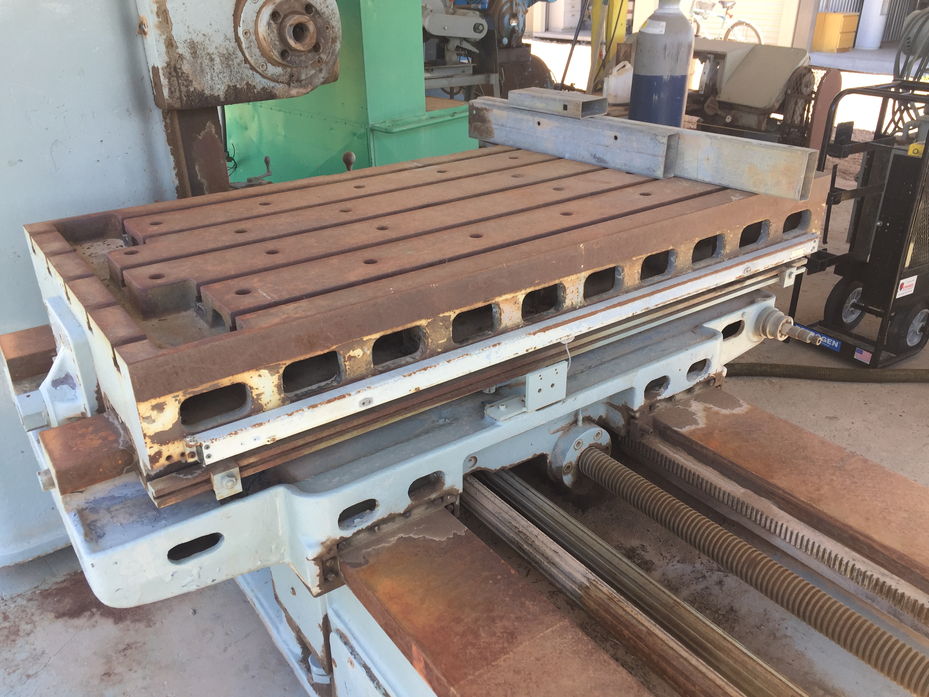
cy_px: 348
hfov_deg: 61.7
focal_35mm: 29
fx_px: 778
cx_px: 464
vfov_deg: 48.2
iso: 32
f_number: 2.2
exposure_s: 1/176
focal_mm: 4.15
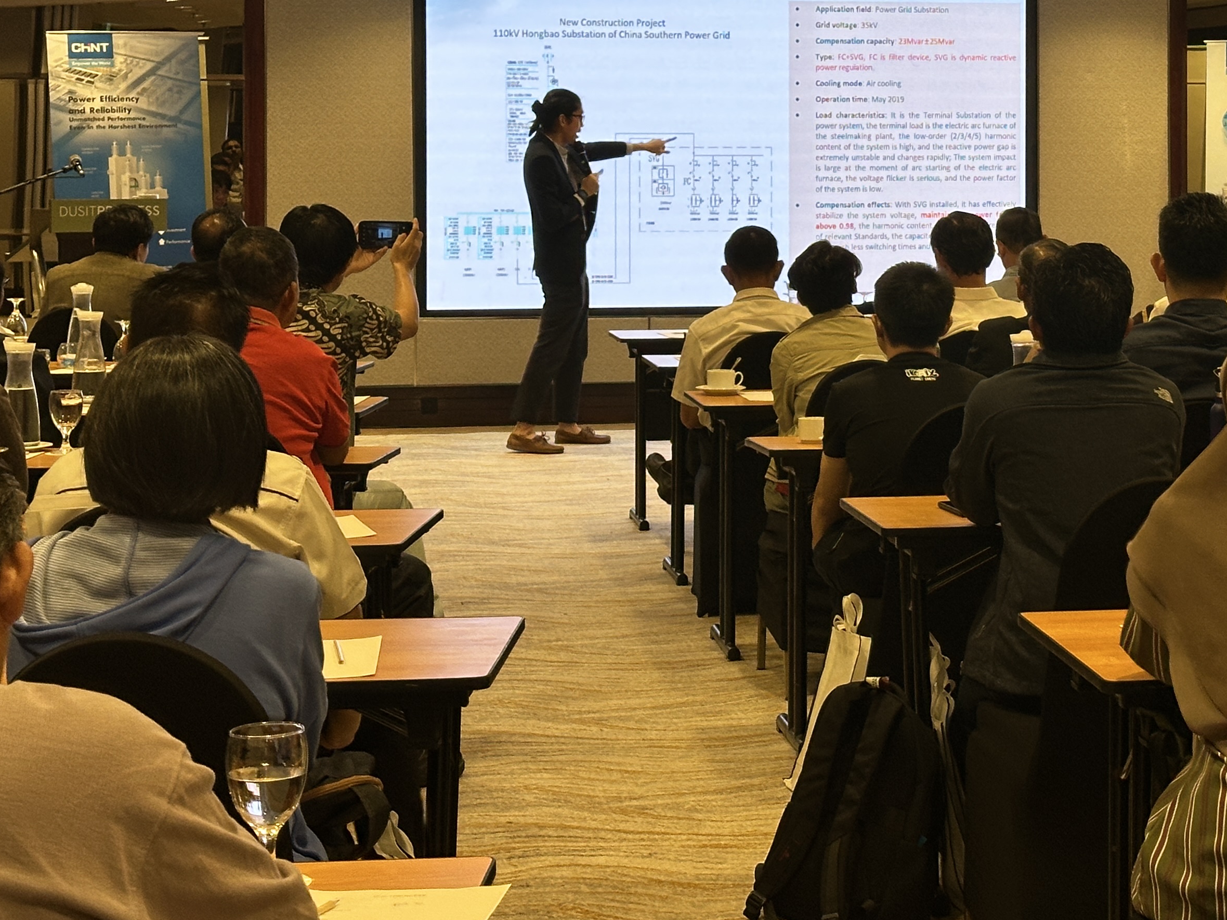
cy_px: 162
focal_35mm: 82
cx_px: 928
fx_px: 2907
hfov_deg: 23.6
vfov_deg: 17.8
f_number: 1.78
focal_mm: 6.86
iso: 80
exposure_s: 1/50
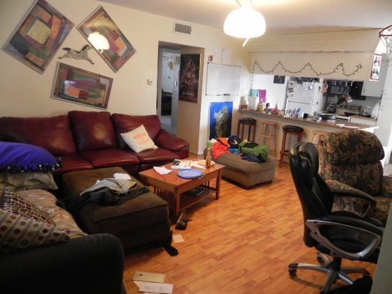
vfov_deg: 53.1
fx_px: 294
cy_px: 147
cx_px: 196
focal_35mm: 26
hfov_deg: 67.3
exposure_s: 1/11.7
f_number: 2.8
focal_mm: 4.6
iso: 400
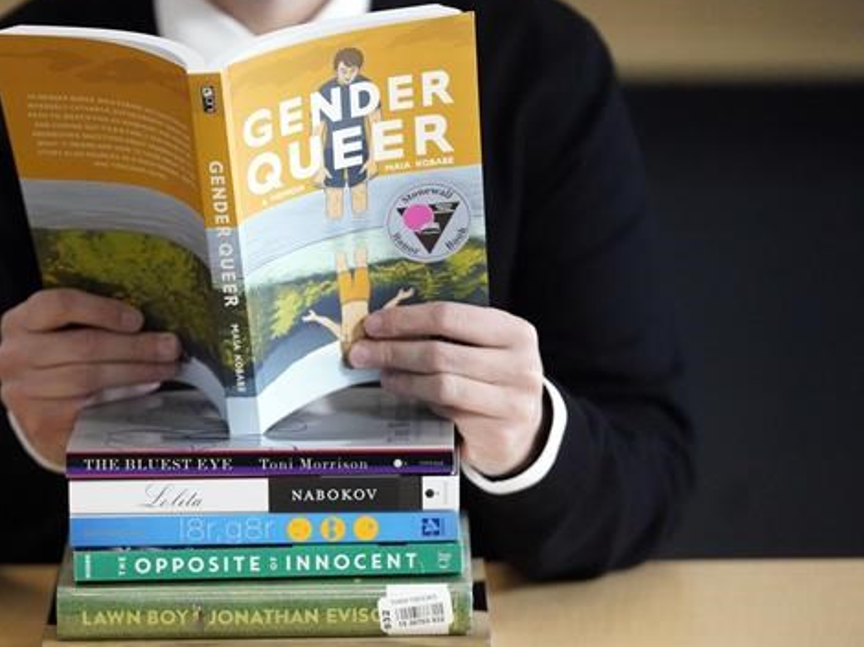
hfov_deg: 11.7
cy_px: 343
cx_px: 272
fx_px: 4216
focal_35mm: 169
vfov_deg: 8.8
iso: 12800
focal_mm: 127
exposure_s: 1/2000
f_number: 2.8
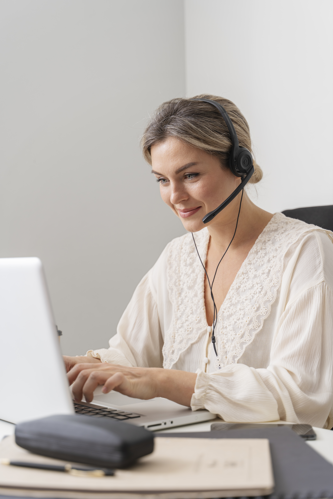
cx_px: 166
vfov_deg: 38.9
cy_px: 250
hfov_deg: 26.5
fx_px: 708
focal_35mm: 51
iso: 160
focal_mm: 51
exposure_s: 1/125
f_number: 3.5
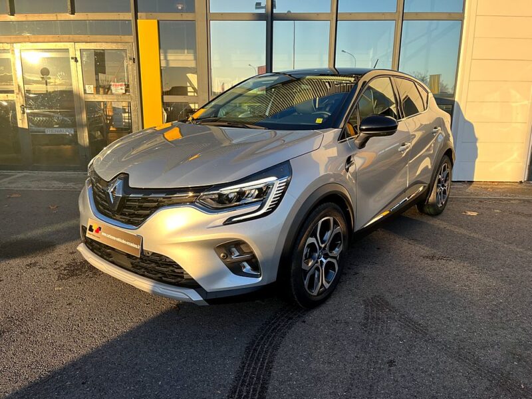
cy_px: 200
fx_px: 400
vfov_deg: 53.1
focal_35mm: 26
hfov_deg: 67.3
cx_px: 266
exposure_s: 1/983
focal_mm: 5.1
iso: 50
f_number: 1.6
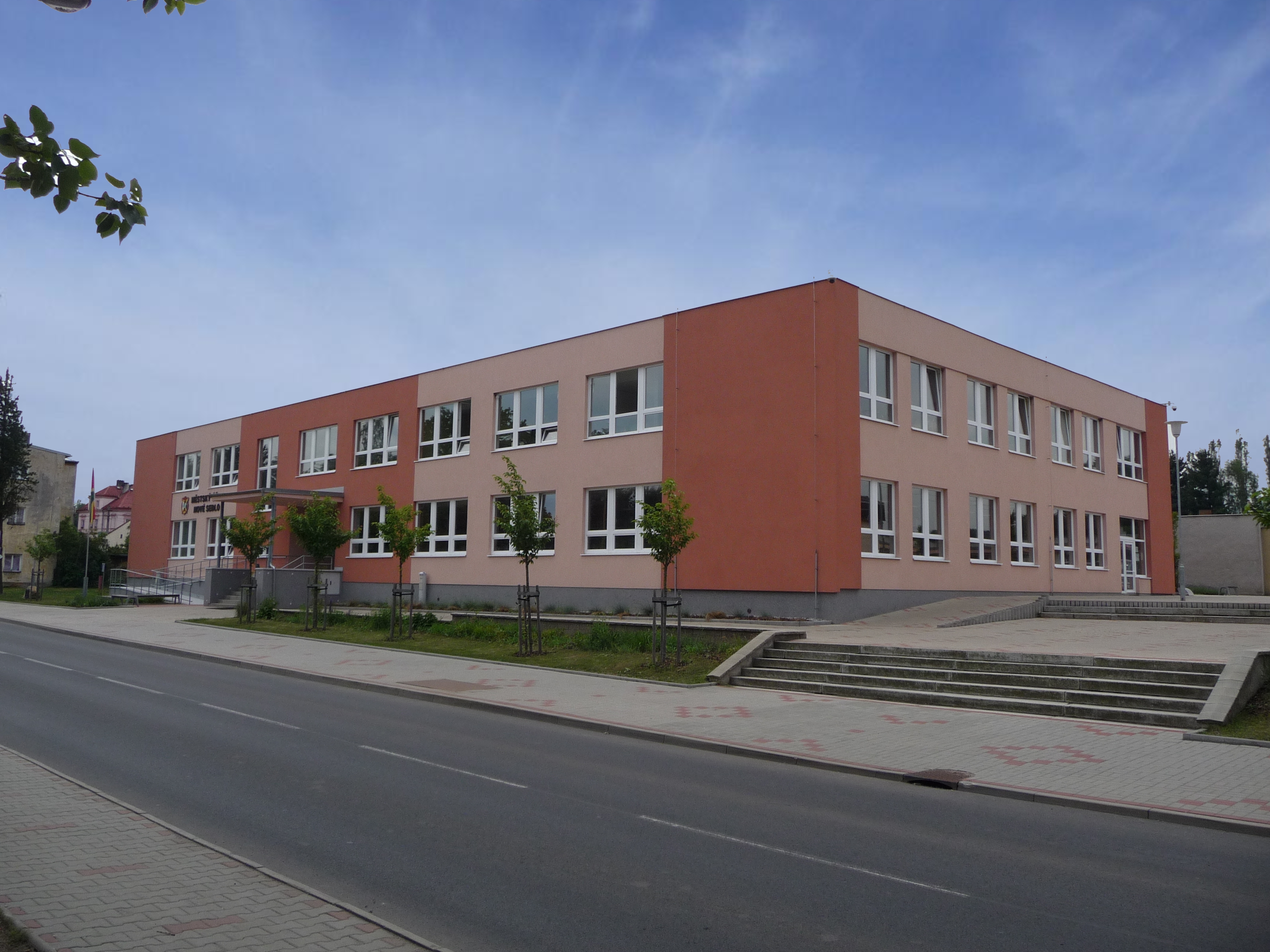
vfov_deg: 49.7
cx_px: 635
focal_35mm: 28
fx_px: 1027
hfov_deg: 63.4
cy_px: 476
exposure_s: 1/250
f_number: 8
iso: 100
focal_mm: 4.7
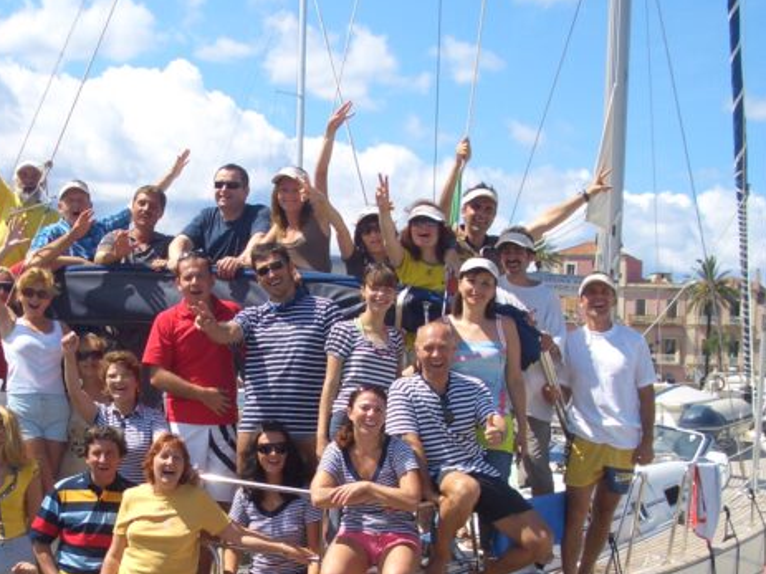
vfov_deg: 21.4
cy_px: 432
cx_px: 190
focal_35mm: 68
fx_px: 1504
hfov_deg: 28.2
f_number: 4.6
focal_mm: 6.8
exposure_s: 1/320
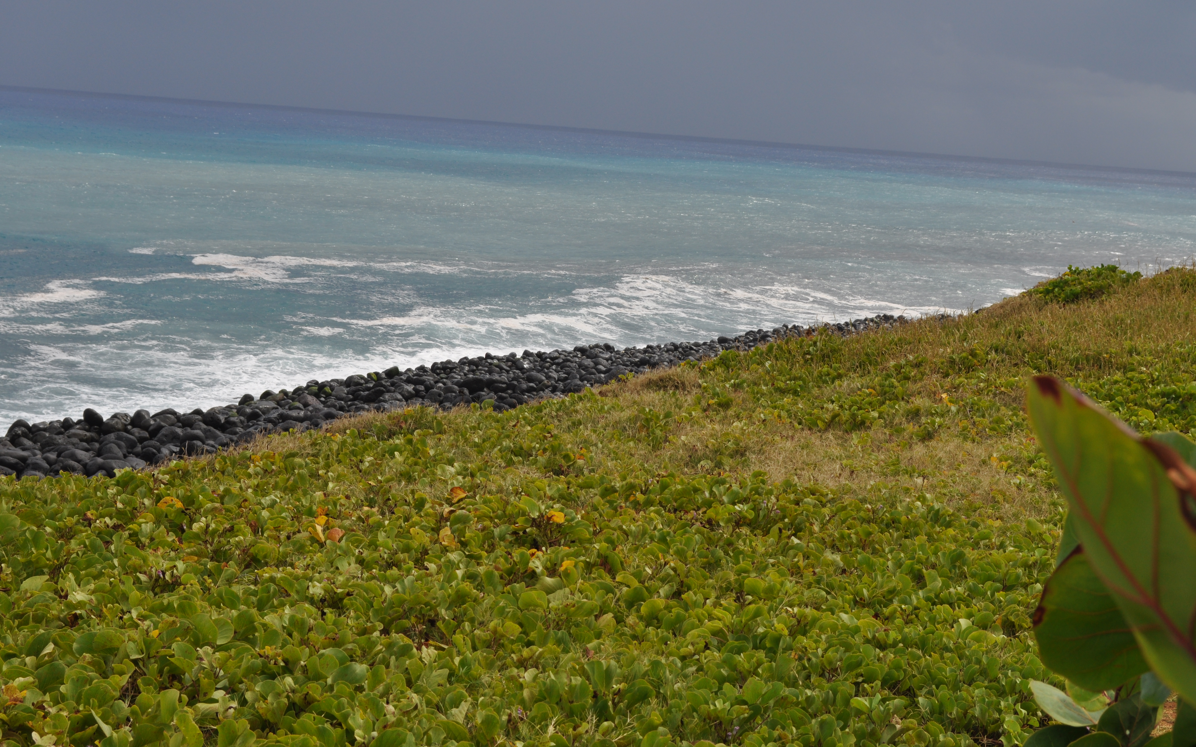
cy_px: 367
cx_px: 597
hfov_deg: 29.0
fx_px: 2314
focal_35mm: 71
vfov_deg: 18.3
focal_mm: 46
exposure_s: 1/500
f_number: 11
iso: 200
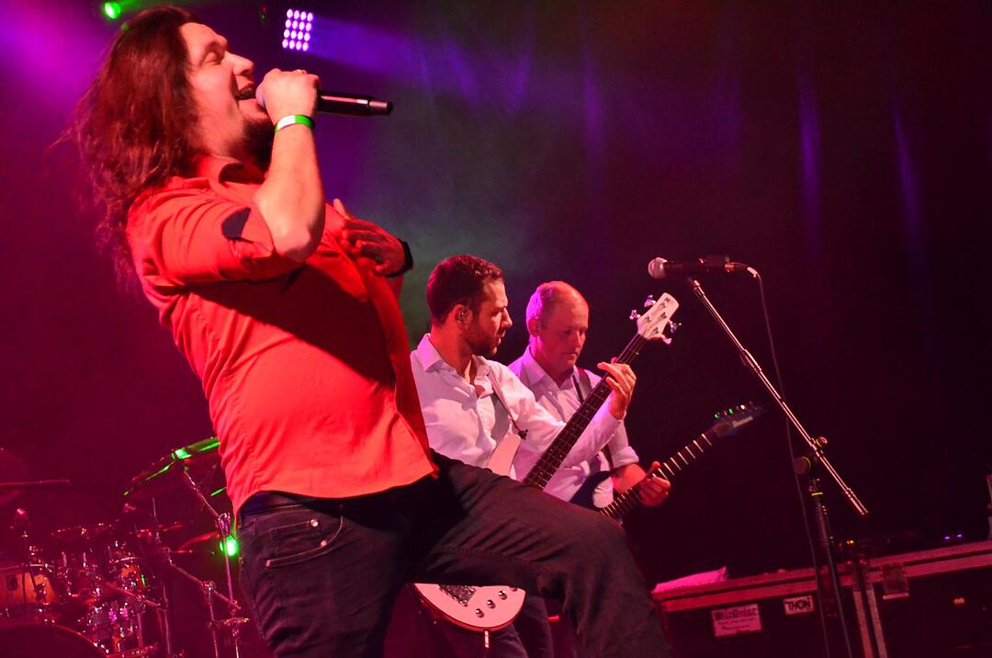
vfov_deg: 16.5
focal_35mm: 82
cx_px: 496
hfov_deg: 24.7
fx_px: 2269
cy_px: 329
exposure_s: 1/125
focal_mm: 55
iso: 3200
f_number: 5.6
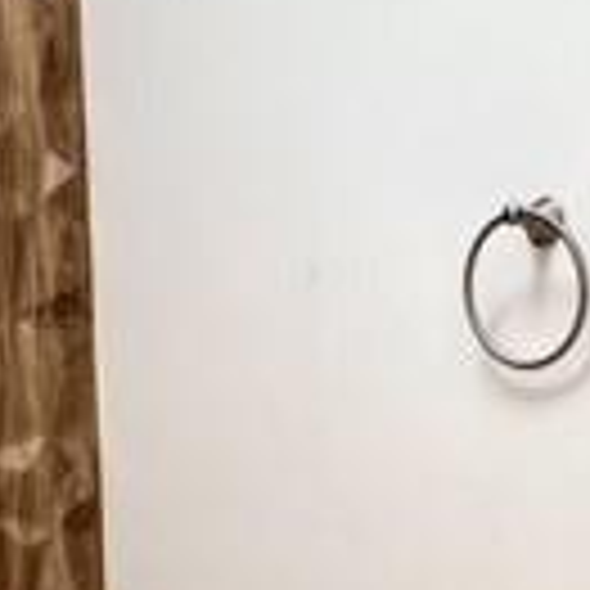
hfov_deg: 30.4
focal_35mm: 56
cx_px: 383
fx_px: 1080
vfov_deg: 26.7
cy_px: 725
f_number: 1.8
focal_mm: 1.57
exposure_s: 1/120
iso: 200
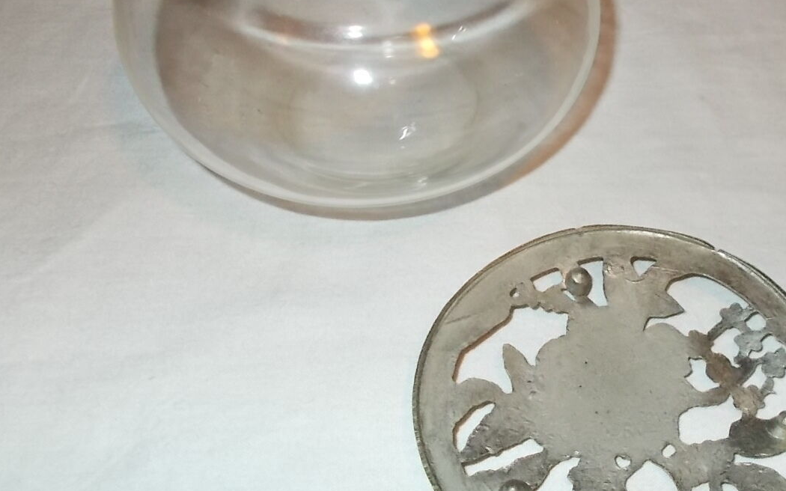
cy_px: 345
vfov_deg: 30.2
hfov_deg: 45.7
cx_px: 582
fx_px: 900
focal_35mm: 42
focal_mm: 4.6
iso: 200
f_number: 3.2
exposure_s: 1/25
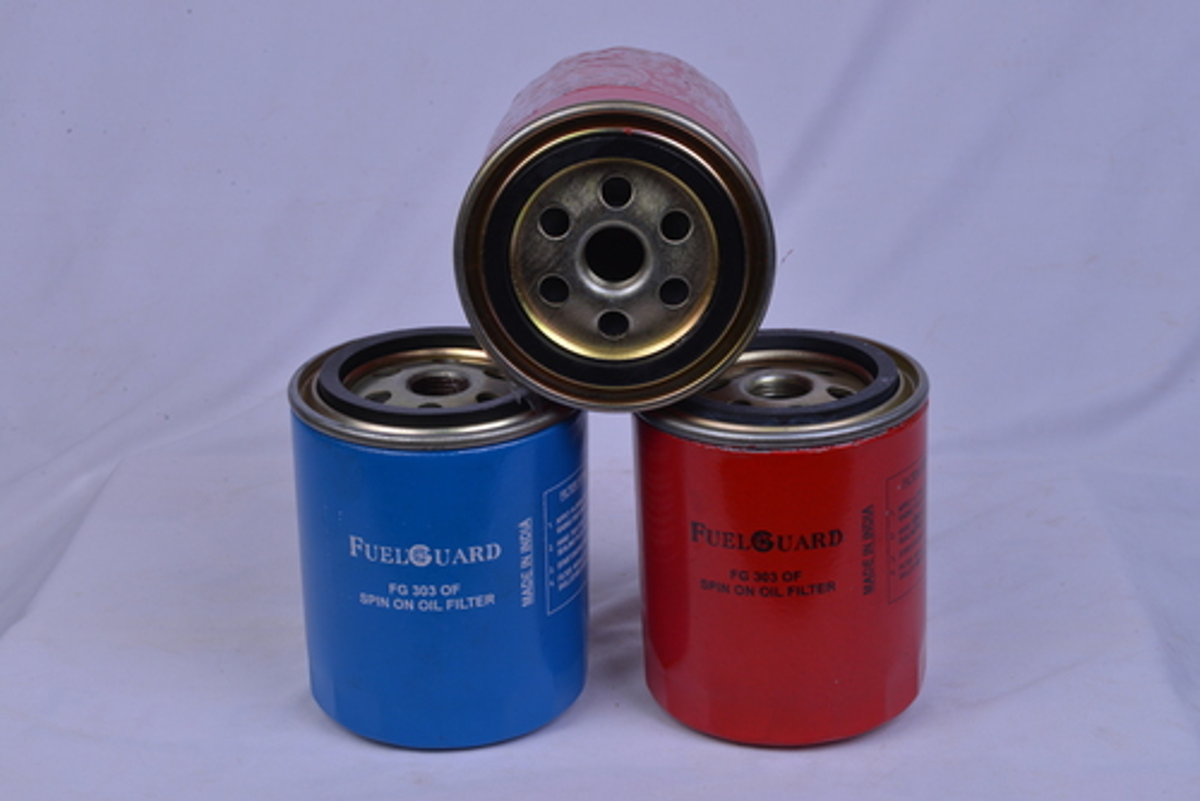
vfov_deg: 21.9
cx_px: 600
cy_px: 400
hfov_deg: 32.4
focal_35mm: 62
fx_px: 2068
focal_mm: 62
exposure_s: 1/125
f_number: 22
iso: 100
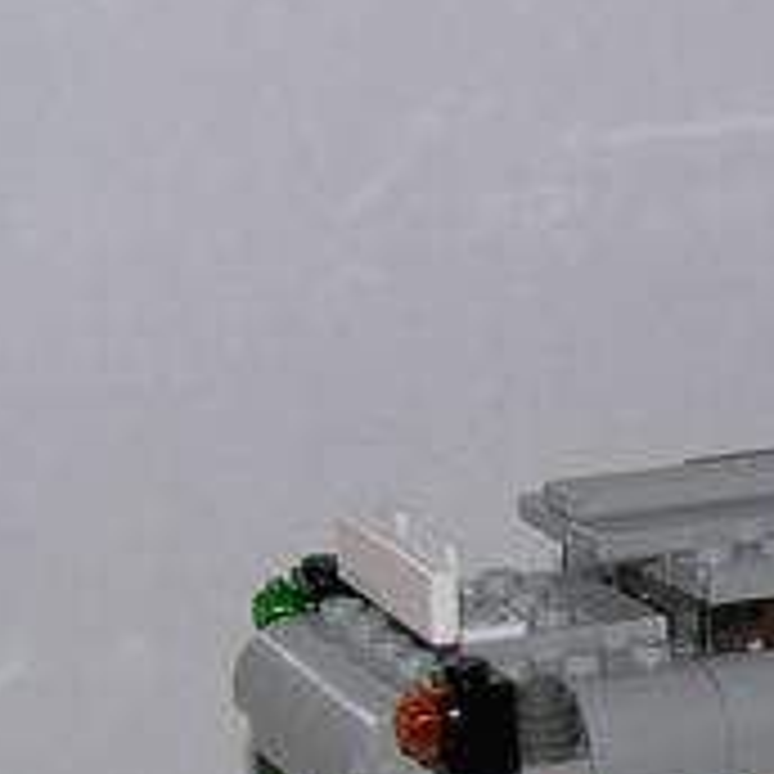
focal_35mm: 144
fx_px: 3643
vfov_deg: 12.0
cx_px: 1692
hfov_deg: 10.8
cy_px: 824
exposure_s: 1/60.1
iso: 50
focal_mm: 8.9
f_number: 2.8
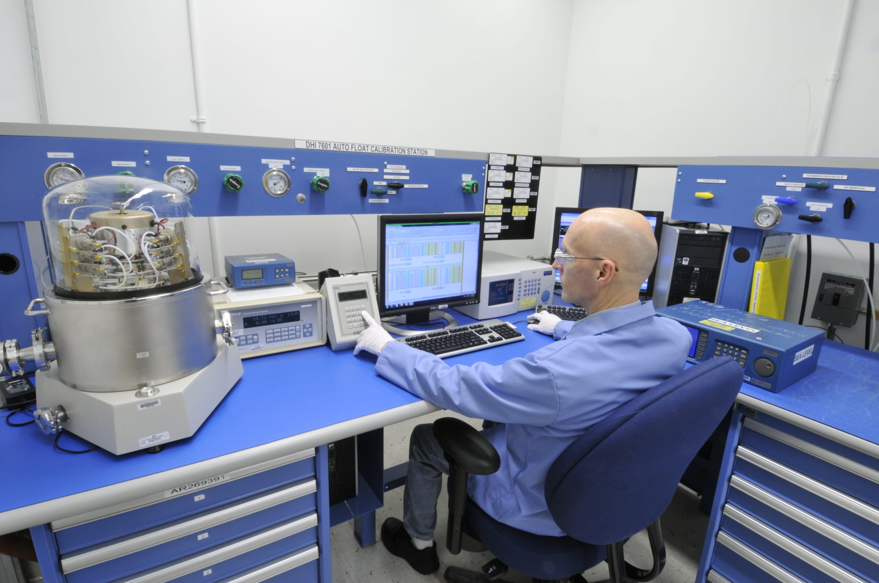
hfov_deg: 90.1
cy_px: 292
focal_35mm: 18
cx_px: 440
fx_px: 439
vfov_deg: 67.2
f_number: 22
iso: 500
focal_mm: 12
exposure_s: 1/2
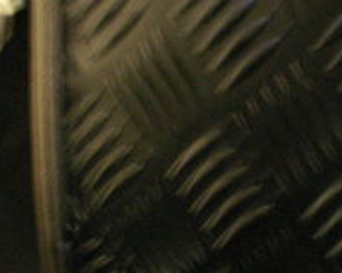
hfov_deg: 16.4
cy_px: 172
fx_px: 1164
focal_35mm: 115
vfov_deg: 13.4
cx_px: 326
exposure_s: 2
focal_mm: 5.86
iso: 160
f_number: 2.8
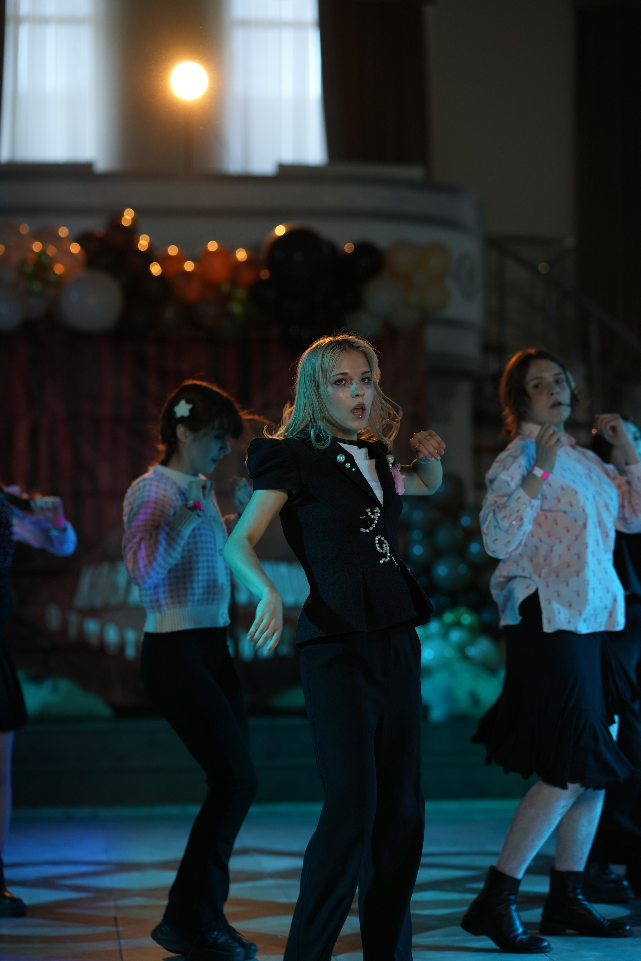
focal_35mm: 85
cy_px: 480
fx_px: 2270
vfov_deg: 23.9
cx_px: 320
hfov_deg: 16.1
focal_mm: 85
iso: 800
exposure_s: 1/400
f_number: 2.2
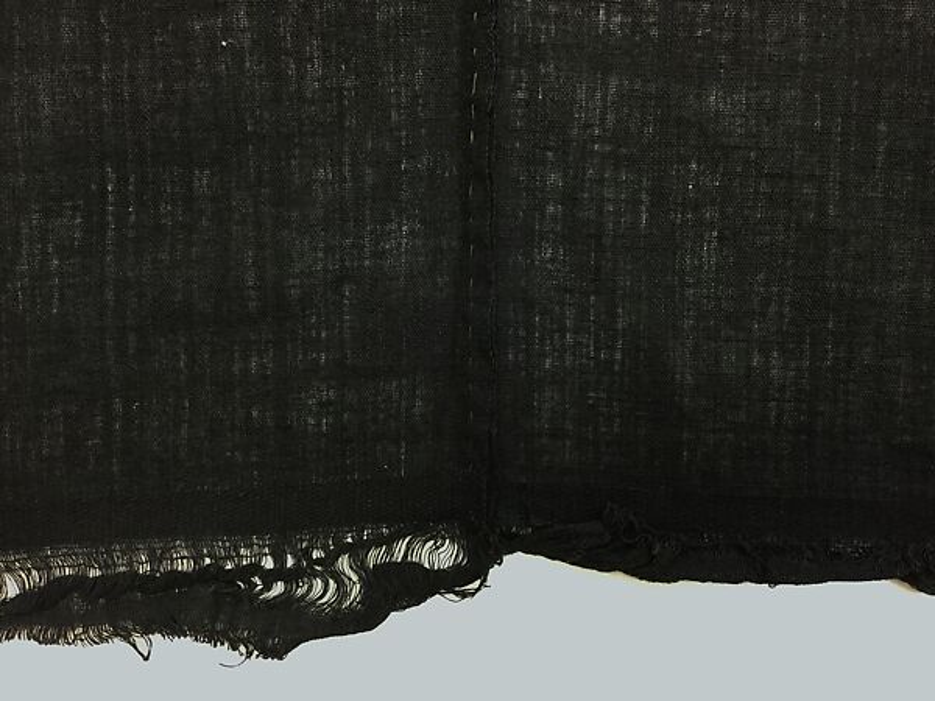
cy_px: 350
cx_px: 468
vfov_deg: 45.4
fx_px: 837
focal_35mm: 31
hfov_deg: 58.4
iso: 200
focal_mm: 3.3
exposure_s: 1/20
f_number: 2.4
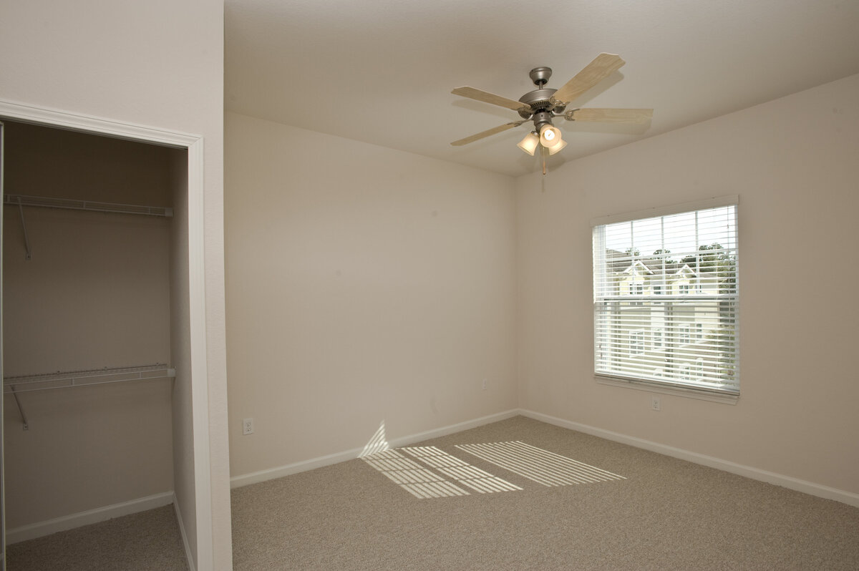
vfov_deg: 70.3
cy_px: 286
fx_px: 405
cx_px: 430
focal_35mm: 17
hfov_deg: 93.3
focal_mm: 17
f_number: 11
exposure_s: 1/125
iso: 200
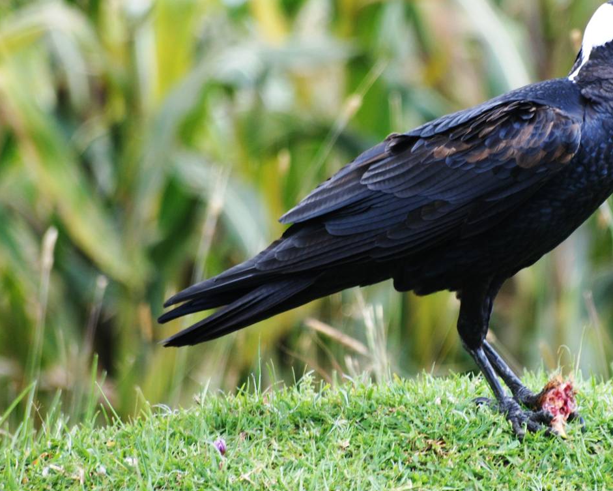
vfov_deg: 2.4
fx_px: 11739
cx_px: 467
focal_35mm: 647
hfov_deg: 3.0
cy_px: 172
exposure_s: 1/320
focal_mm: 270
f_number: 5.6
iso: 400
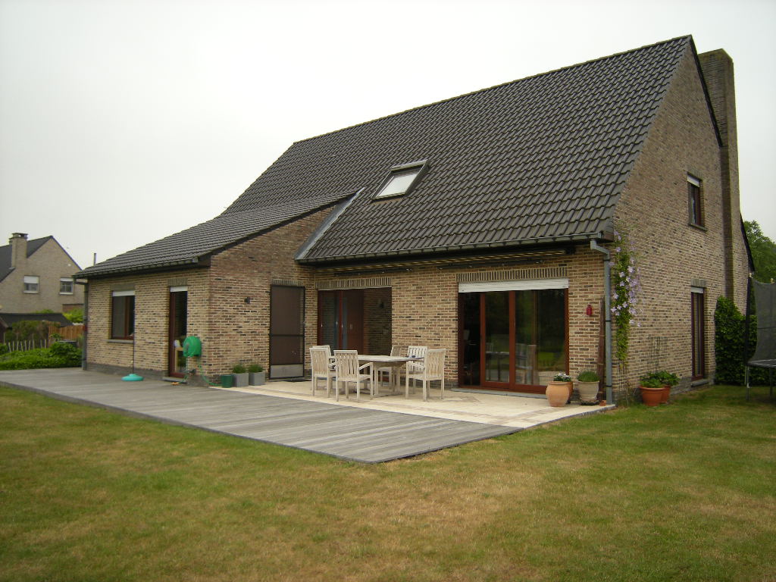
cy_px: 291
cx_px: 388
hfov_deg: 63.4
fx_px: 628
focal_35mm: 28
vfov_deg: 49.7
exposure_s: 1/327
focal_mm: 4.7
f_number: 2.8
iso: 91
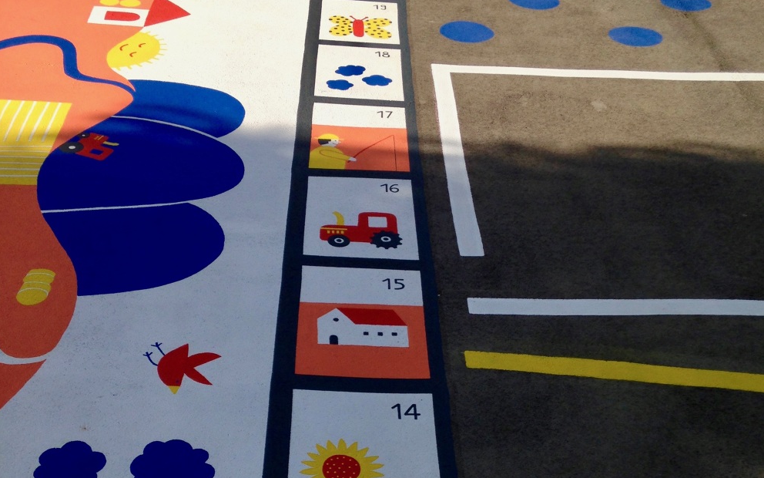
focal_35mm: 47
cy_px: 377
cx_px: 382
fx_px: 979
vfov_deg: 26.9
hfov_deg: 42.6
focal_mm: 4.12
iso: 50
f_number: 2.4
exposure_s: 1/1748
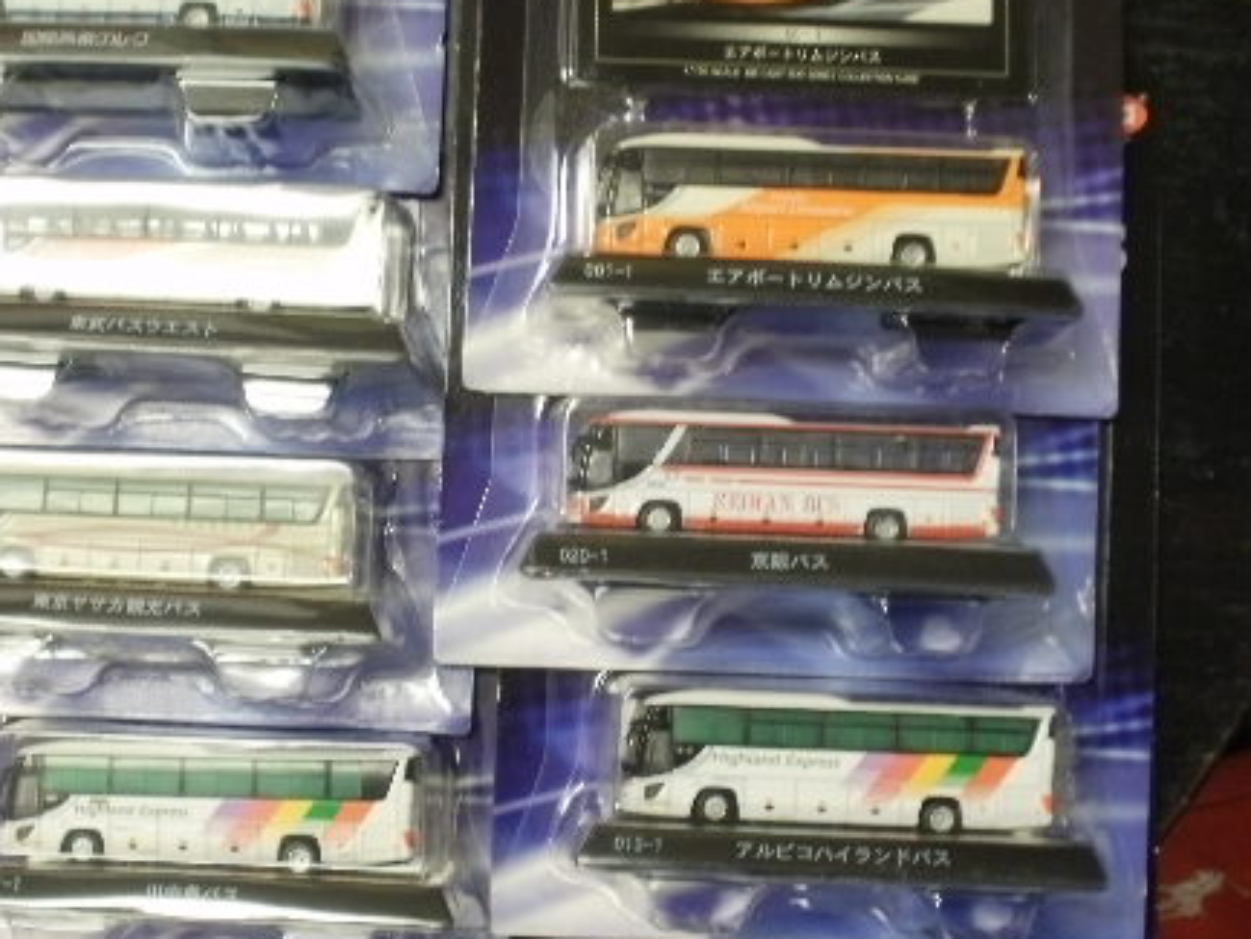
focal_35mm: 65
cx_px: 404
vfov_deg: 22.5
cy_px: 584
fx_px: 2350
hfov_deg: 29.6
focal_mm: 7.7
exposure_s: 1/10
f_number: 4
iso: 125
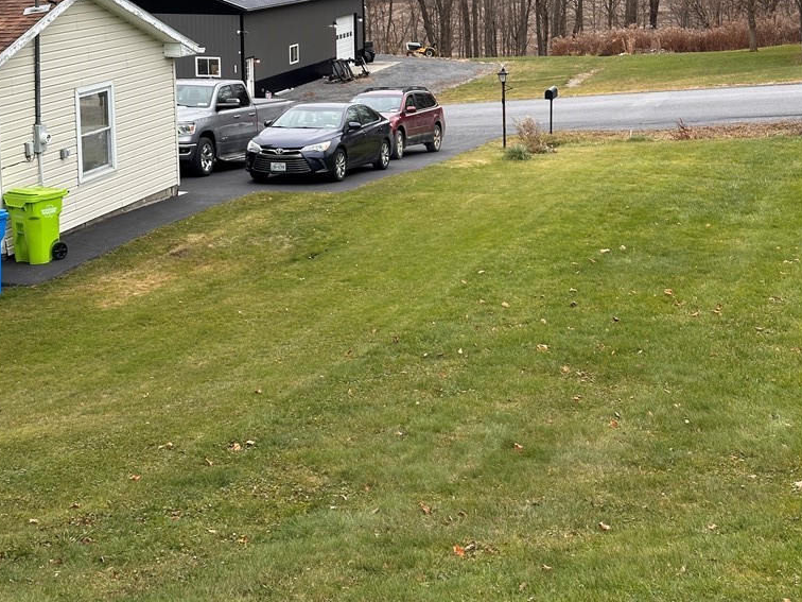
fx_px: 1506
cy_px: 143
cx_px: 400
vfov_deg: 22.4
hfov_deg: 29.8
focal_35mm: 65
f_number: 1.78
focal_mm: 6.86
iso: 64
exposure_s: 1/284
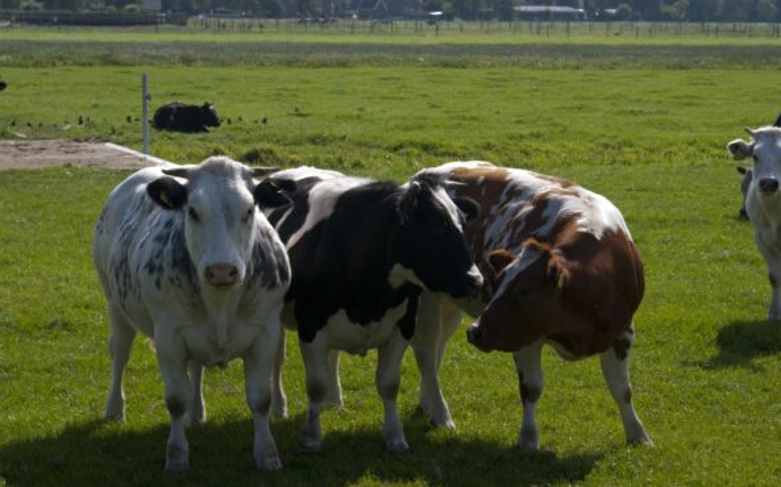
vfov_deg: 14.0
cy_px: 263
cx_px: 387
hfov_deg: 22.3
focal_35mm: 93
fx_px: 1979
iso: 100
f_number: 8
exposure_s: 1/125
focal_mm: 60
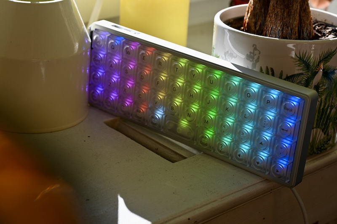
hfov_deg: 27.0
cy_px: 112
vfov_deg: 18.2
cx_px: 168
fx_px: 702
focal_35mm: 75
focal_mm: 50
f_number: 5
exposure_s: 1/250
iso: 100
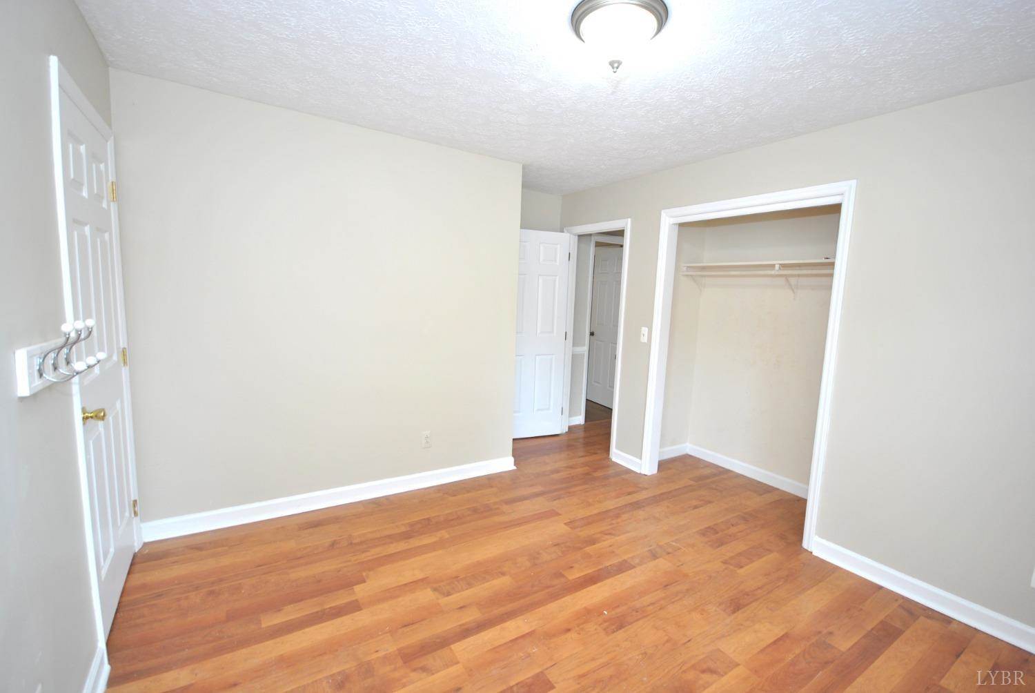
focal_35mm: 15
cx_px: 518
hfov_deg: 100.3
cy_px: 346
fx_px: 432
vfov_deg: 77.5
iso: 200
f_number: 4
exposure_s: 1/30
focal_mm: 10
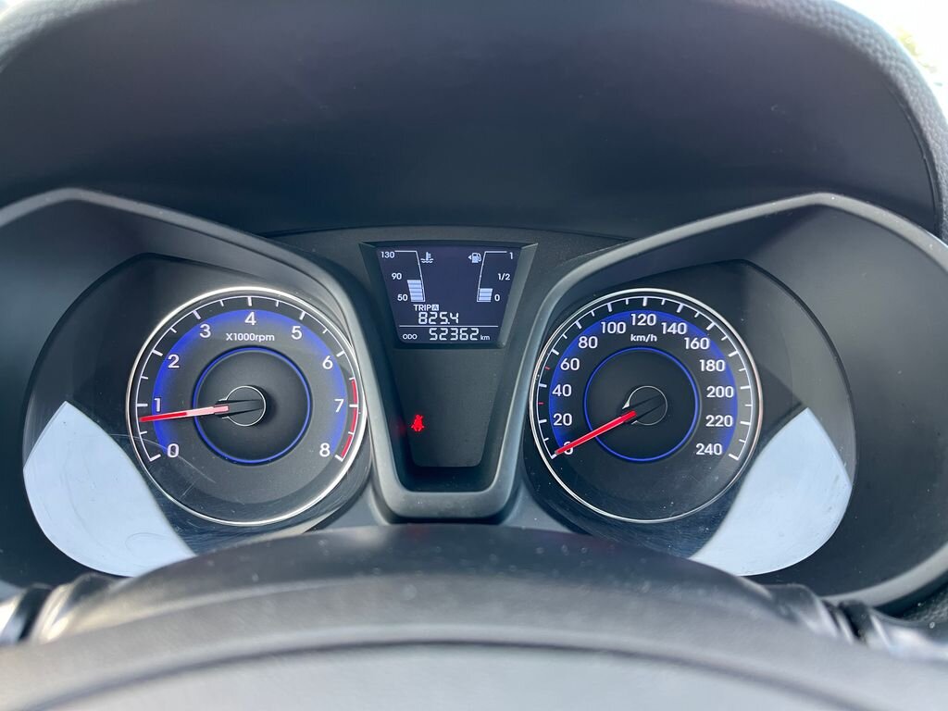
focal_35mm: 26
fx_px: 712
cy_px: 356
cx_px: 474
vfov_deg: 53.1
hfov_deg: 67.3
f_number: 1.6
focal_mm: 5.1
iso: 125
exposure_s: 1/60
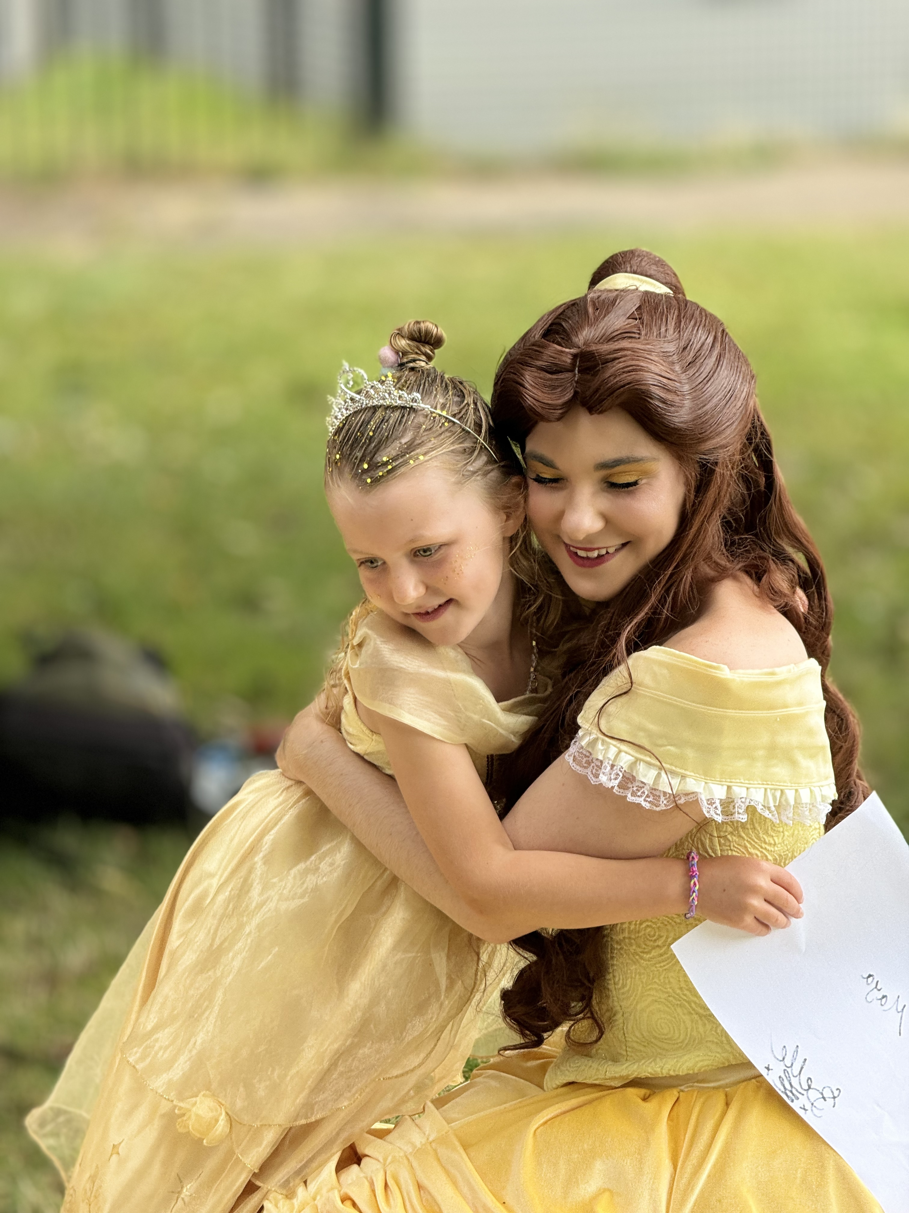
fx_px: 4202
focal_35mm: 120
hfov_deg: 12.3
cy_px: 606
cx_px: 454
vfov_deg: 16.4
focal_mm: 15.66
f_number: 2.8
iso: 50
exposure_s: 1/189
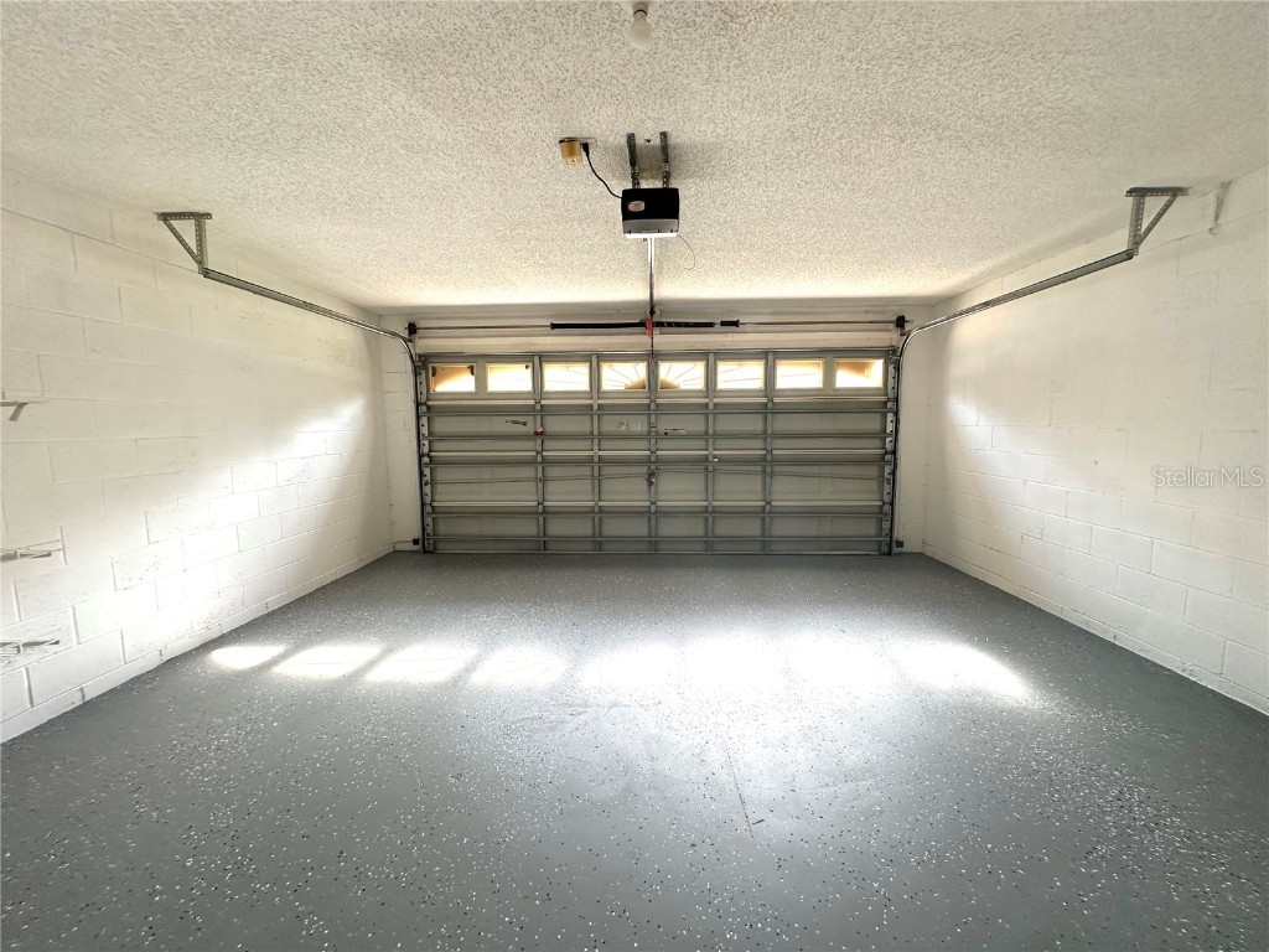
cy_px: 476
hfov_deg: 102.1
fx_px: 513
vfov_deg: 85.7
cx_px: 634
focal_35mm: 14
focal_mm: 2.22
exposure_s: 1/99
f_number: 2.2
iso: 125
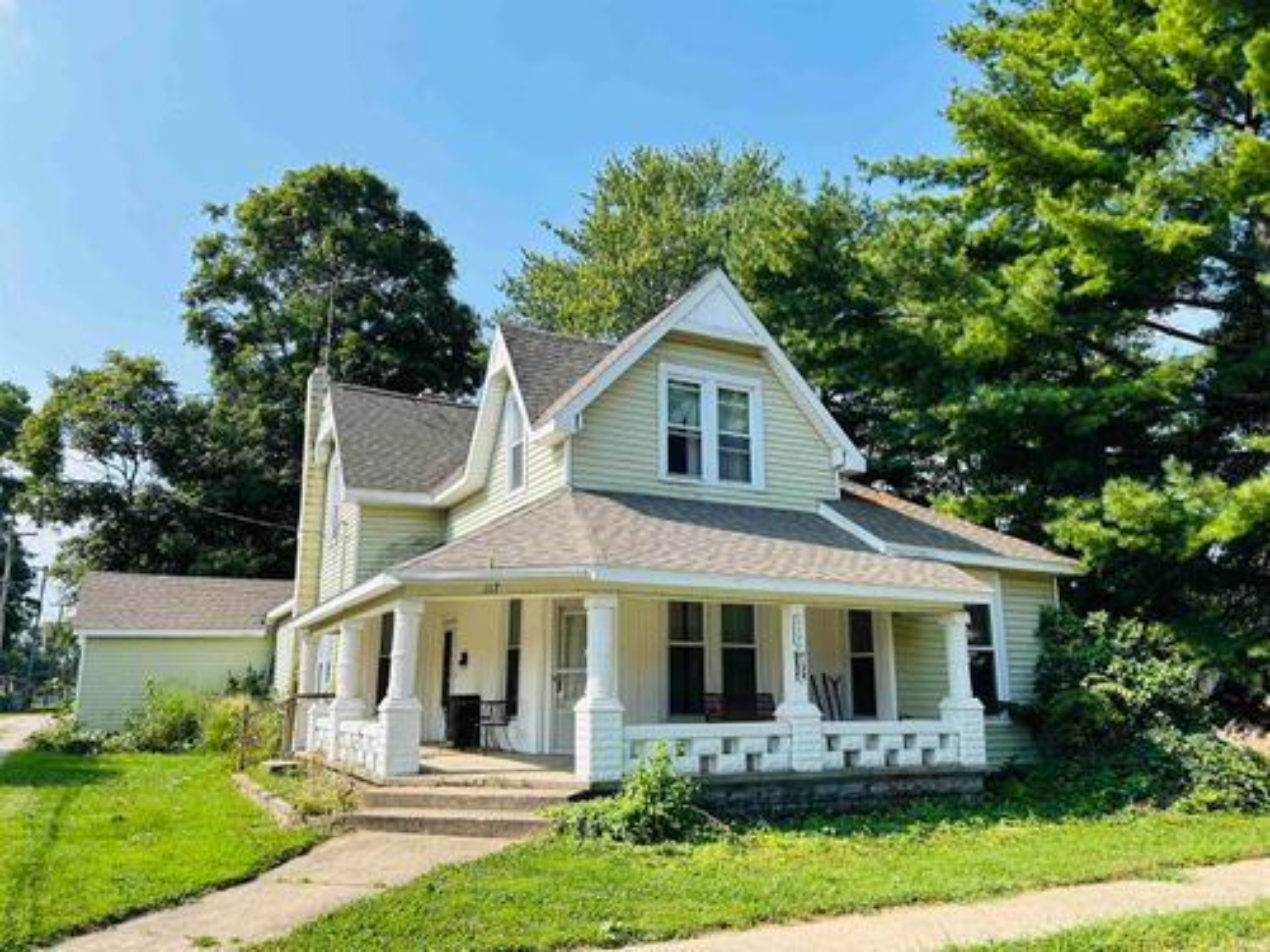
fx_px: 954
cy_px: 476
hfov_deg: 67.3
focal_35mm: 26
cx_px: 635
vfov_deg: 53.1
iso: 50
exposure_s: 1/2513
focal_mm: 5.7
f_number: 1.5
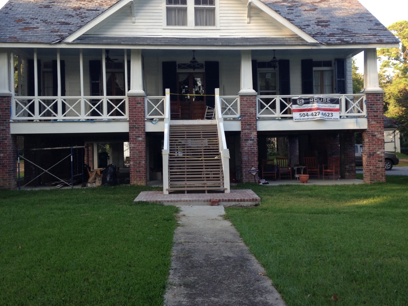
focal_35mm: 43
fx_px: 507
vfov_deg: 33.5
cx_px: 214
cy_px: 132
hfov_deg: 43.8
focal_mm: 4.12
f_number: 2.4
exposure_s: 1/139
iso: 50
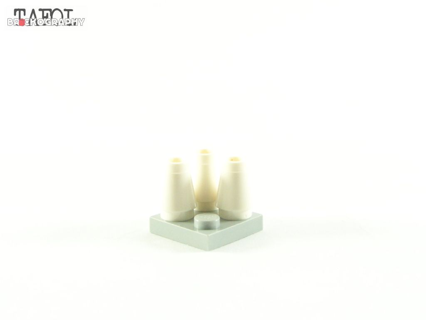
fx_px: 1009
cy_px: 160
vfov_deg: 18.0
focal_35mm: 82
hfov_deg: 23.8
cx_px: 213
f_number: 4
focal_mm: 13.7
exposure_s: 1/60
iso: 400
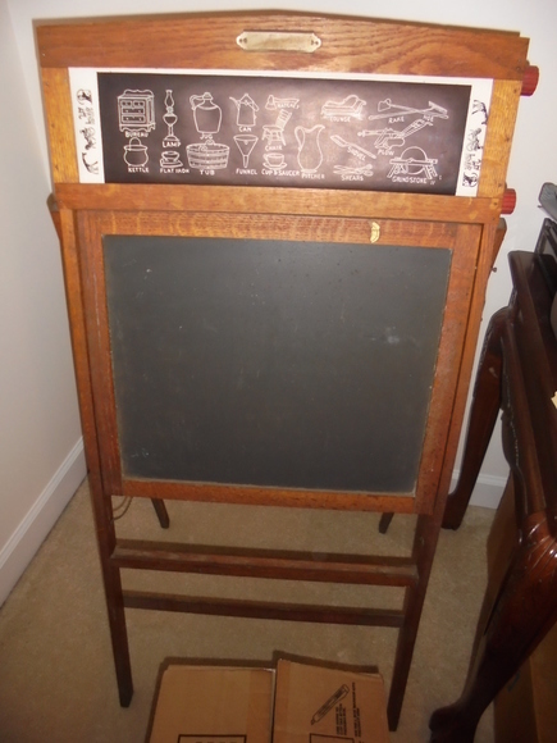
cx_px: 278
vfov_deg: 67.3
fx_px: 558
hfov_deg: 53.1
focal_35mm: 26
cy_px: 372
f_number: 3.5
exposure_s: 1/30
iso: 320
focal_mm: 4.6
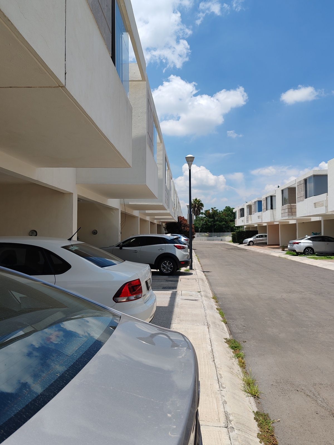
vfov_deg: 65.3
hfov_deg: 51.4
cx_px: 167
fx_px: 347
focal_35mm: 27
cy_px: 222
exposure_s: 1/870
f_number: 1.9
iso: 50
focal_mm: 6.12
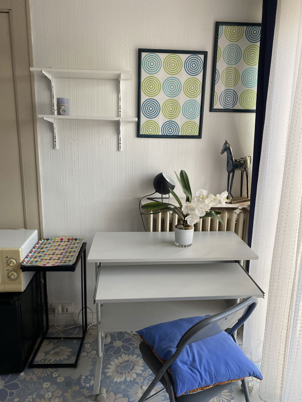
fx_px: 302
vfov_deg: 67.3
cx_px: 151
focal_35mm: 26
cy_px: 201
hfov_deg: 53.1
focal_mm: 4.25
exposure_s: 1/121
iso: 80
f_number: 1.8
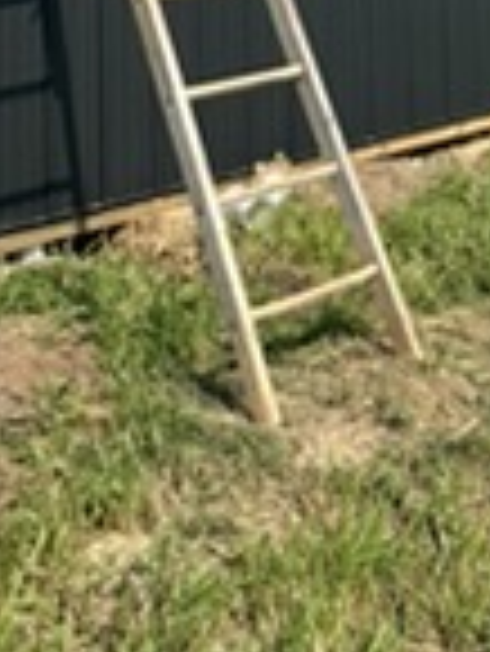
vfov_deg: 20.1
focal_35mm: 86
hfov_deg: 16.2
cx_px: 647
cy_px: -279
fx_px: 1621
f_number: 1.5
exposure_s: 1/3077
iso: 50
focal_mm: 5.7
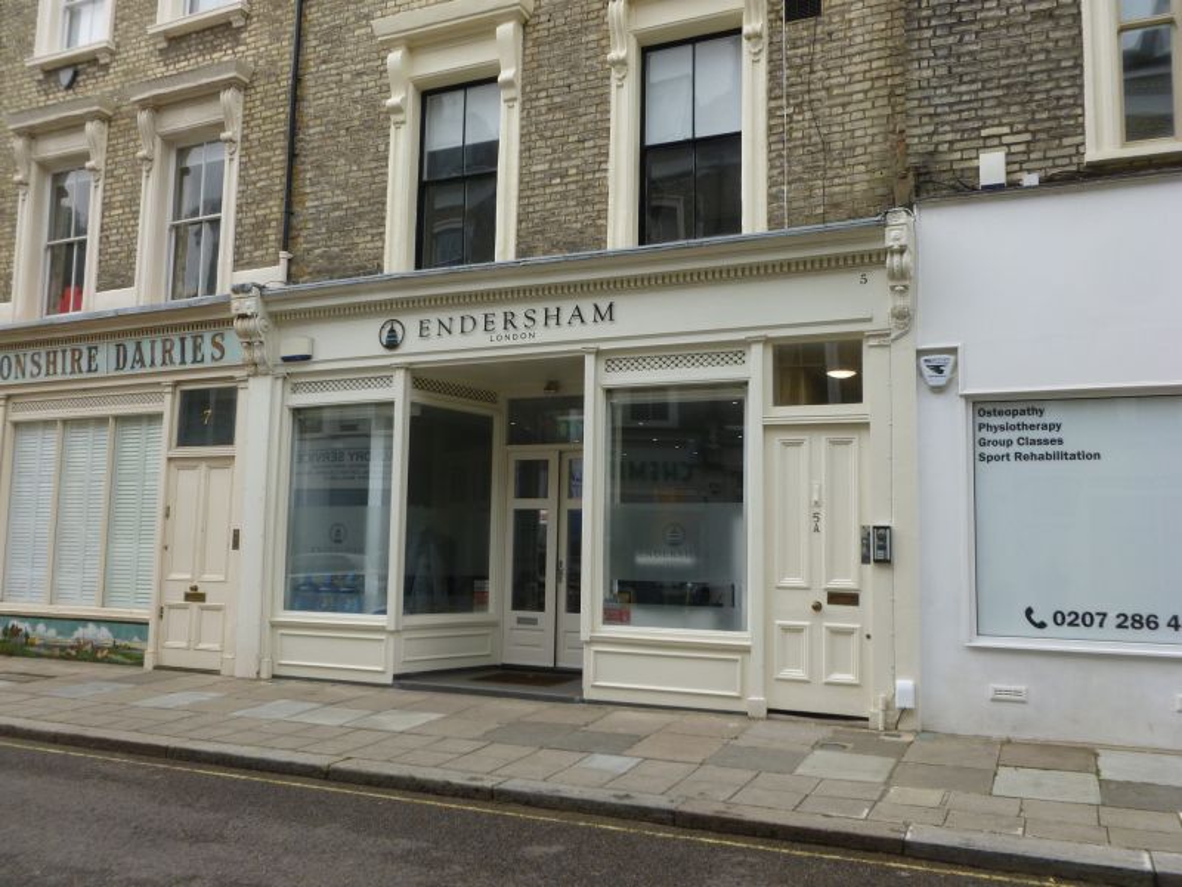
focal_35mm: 28
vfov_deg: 49.7
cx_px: 591
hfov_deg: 63.4
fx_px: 956
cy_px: 444
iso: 100
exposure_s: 1/200
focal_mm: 5
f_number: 3.3
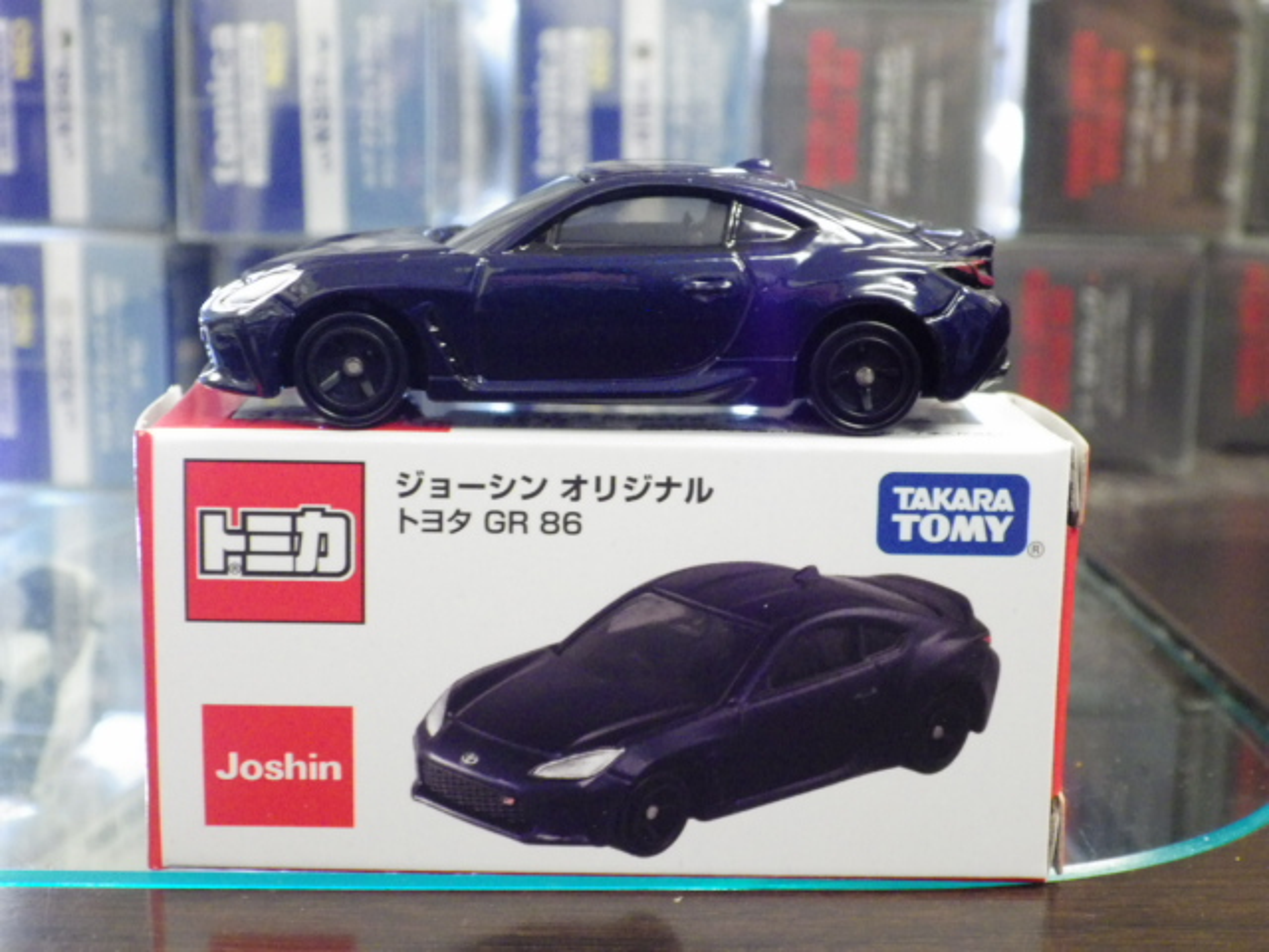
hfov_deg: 32.7
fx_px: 2163
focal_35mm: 59
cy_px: 476
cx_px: 634
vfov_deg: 24.8
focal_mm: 10.7
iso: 1000
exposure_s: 1/25
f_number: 4
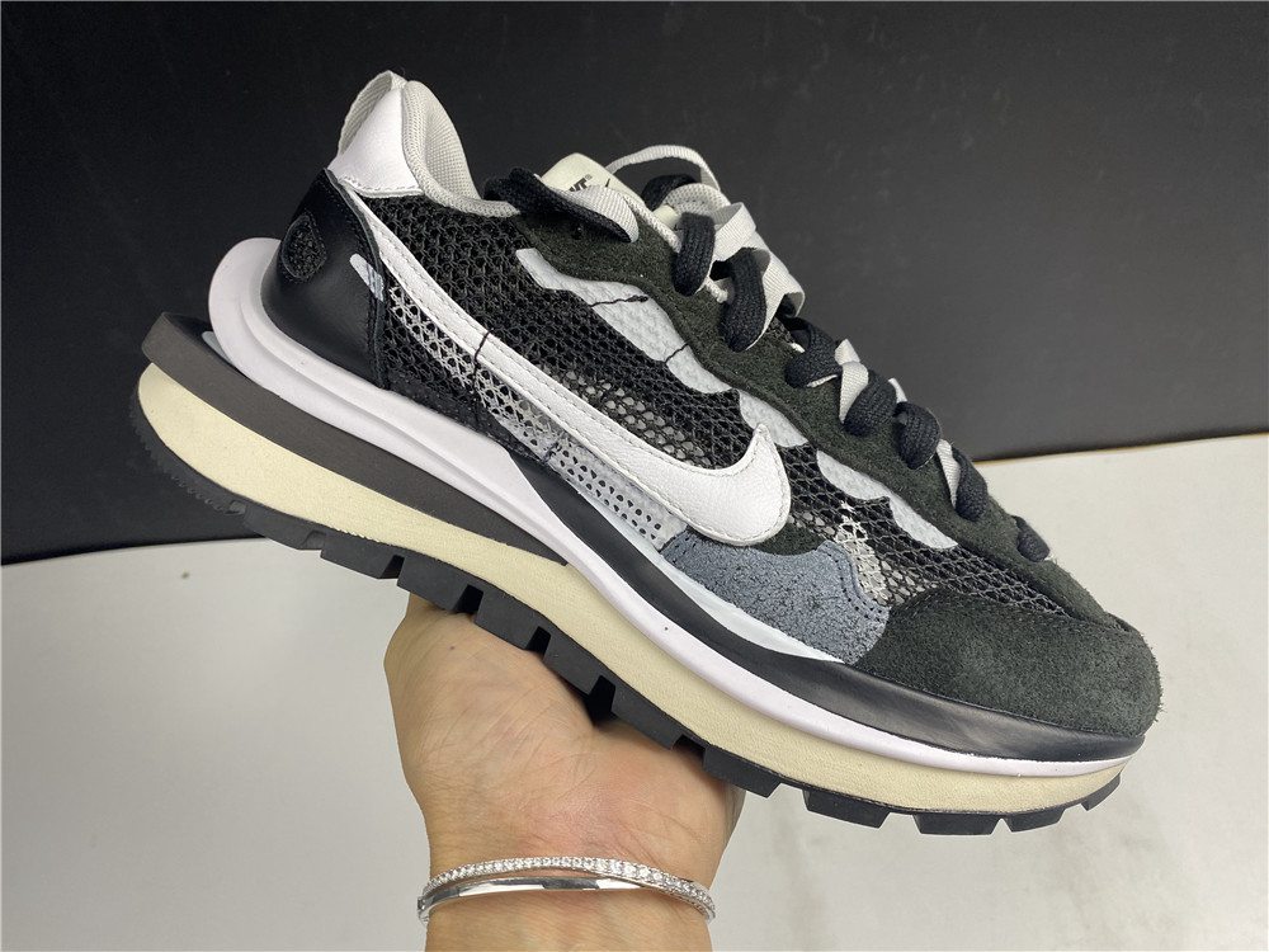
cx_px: 634
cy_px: 476
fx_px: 953
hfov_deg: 67.3
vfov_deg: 53.1
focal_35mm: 26
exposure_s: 1/100
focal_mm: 4.25
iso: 50
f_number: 1.8
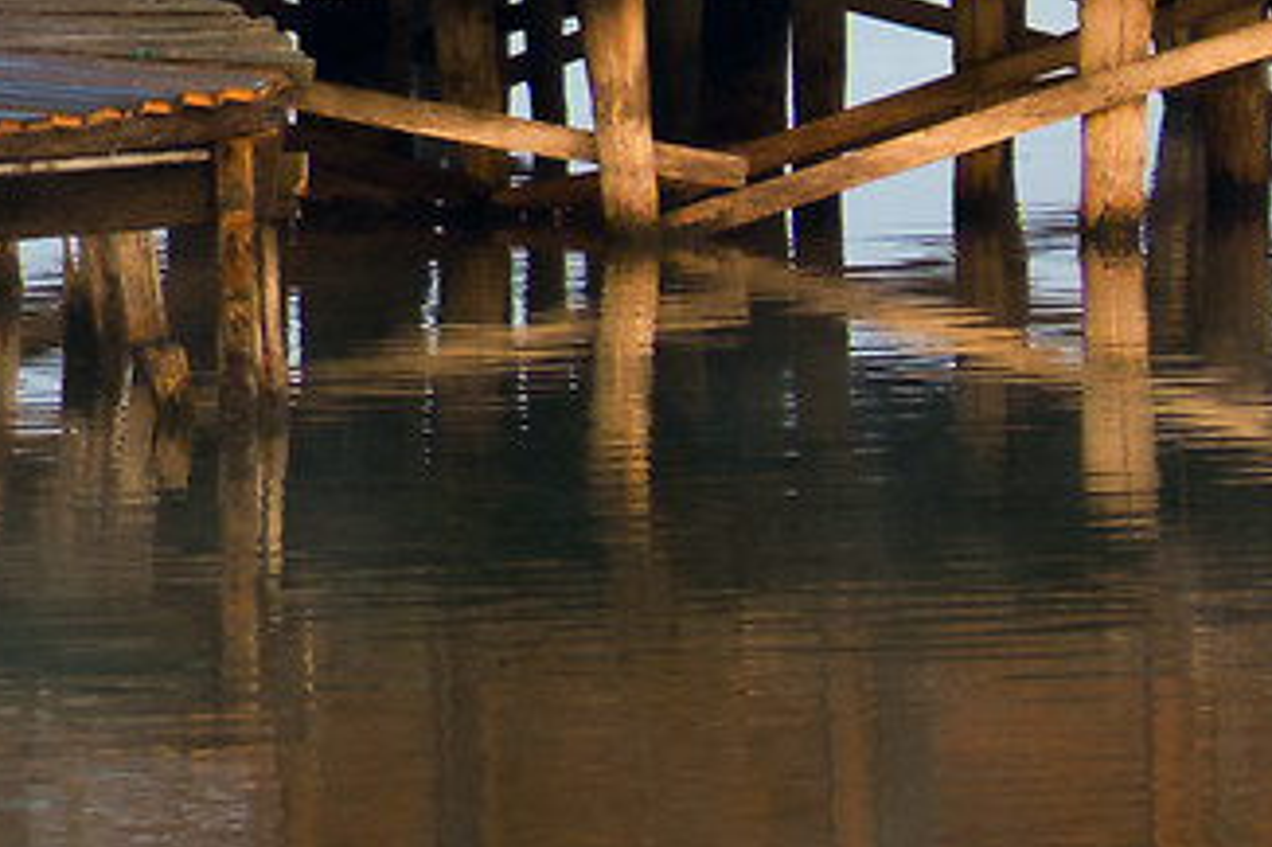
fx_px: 19776
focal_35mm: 560
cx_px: -2181
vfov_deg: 2.5
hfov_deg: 3.6
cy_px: -238
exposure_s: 1/20
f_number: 11
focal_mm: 50.5
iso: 160
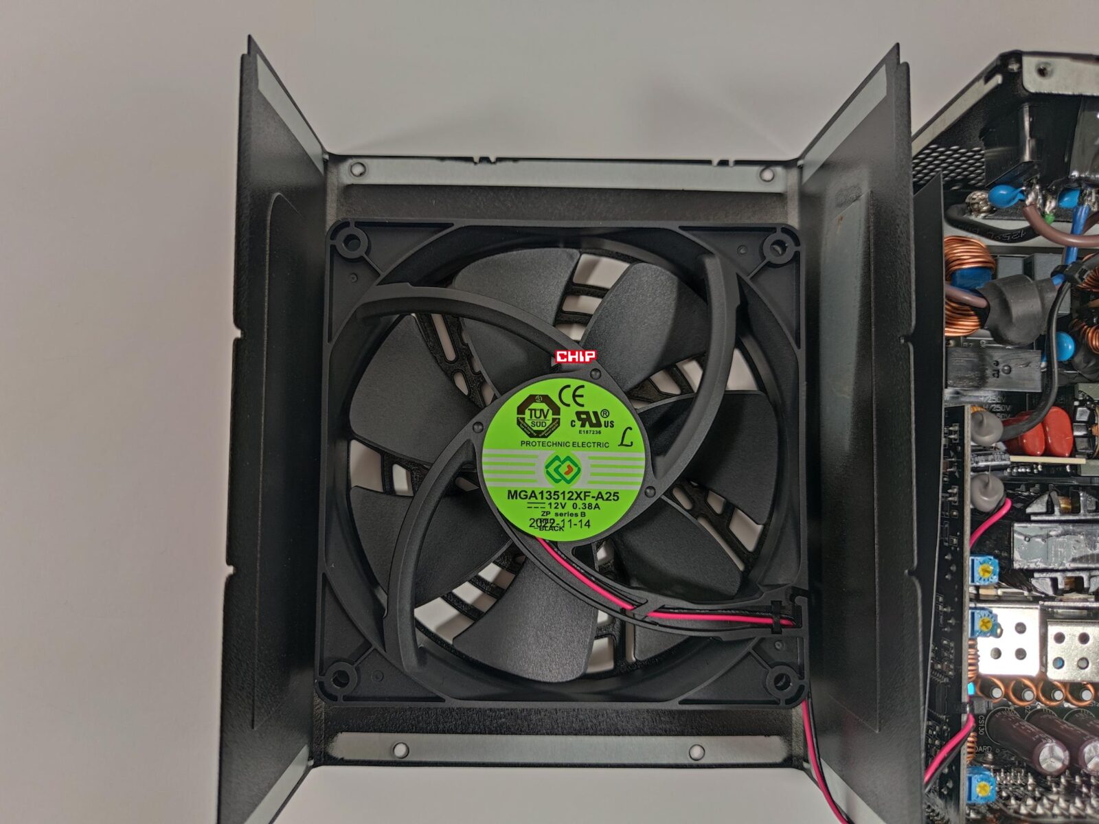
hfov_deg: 71.6
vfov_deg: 56.8
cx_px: 550
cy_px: 412
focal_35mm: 24
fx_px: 762
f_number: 1.85
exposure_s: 1/33
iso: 250
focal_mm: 6.78
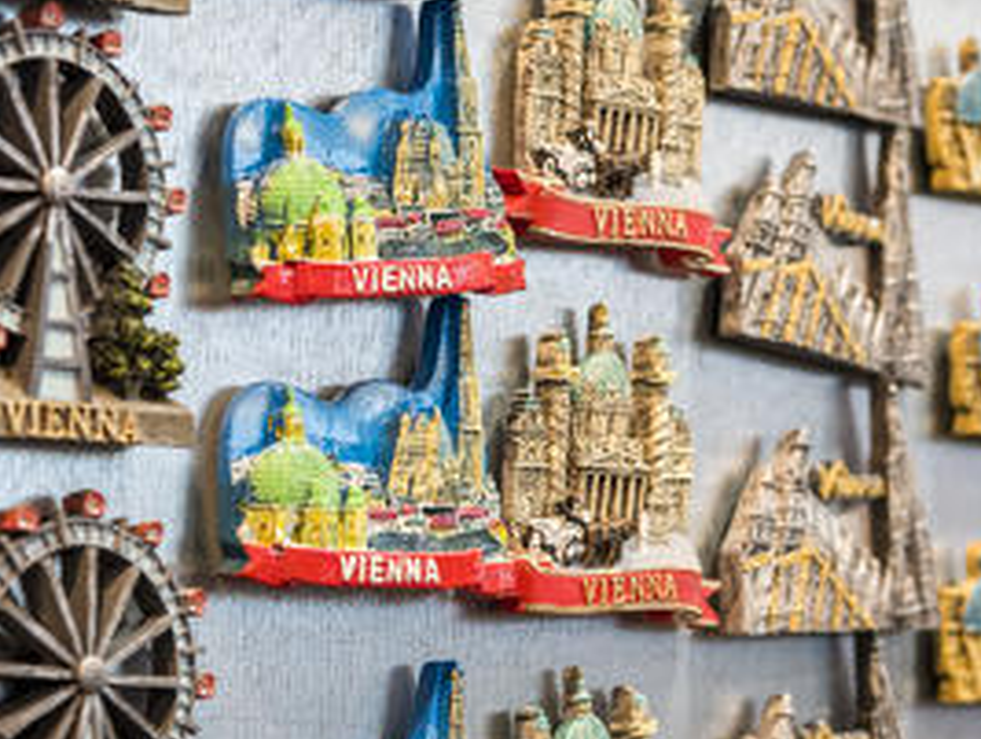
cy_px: 548
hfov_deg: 15.7
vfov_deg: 11.9
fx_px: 3547
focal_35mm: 125
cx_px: 421
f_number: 5.6
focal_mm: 58
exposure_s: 1/80
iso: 800
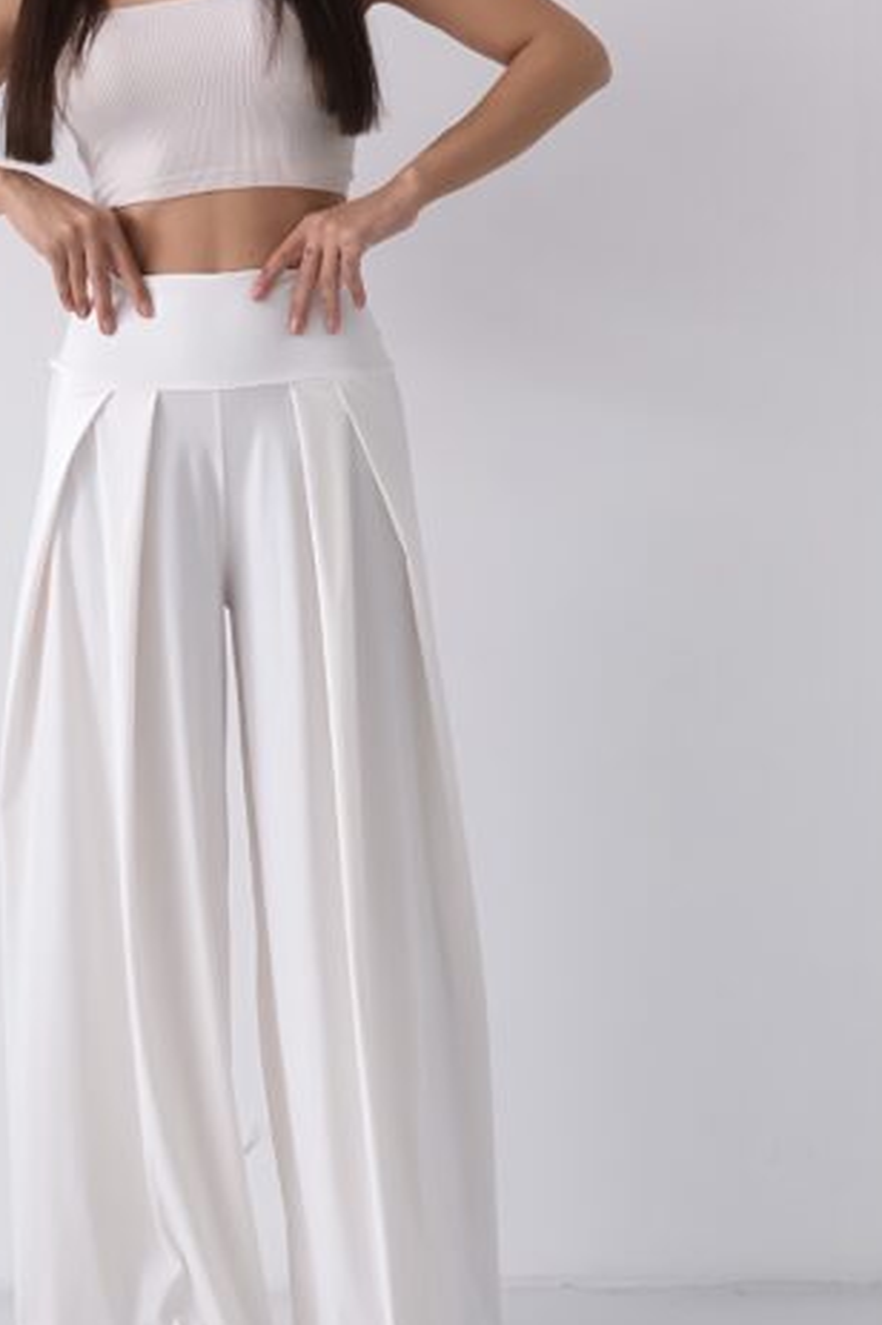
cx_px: 223
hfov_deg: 18.8
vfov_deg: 27.7
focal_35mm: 72
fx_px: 2650
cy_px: 341
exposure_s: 1/60
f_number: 5.6
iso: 2000
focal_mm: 24.7
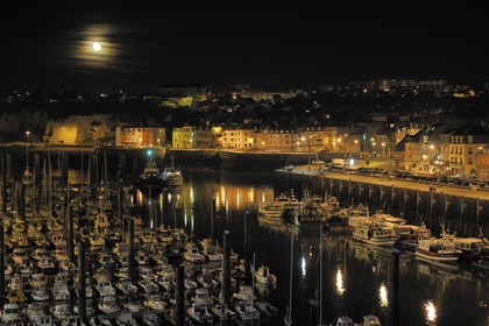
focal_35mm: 70
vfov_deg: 19.5
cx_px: 244
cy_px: 163
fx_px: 951
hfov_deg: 28.8
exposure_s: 1
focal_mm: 70
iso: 200
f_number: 5
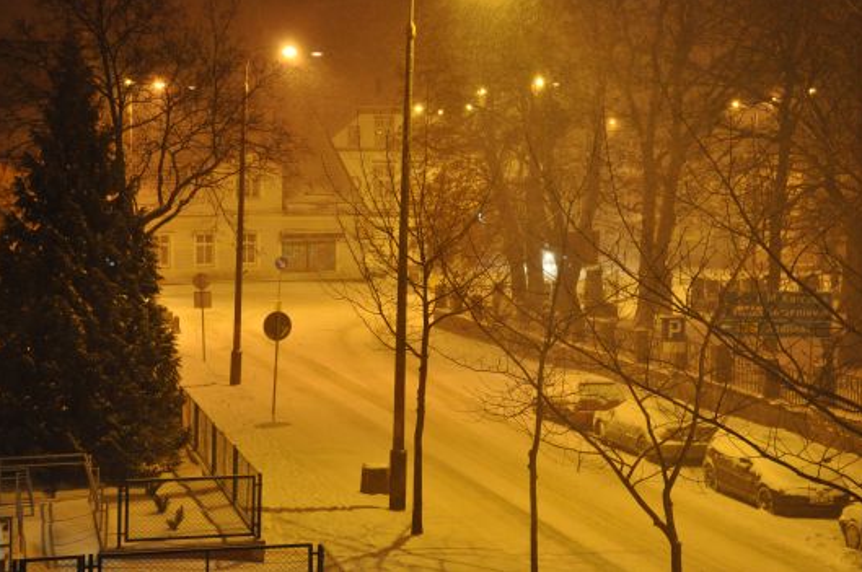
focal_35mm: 76
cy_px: 284
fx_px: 1817
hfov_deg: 26.7
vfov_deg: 17.9
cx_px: 432
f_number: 5.6
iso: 2500
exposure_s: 1/10
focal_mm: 50
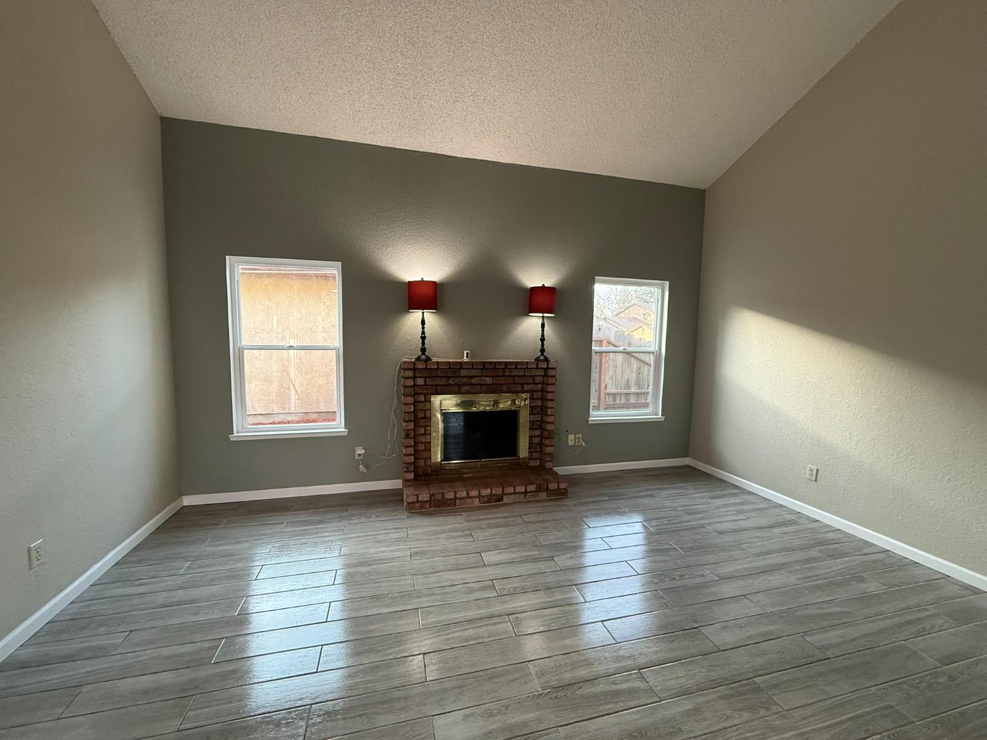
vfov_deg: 85.7
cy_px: 370
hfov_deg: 102.1
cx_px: 494
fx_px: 399
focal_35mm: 14
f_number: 2.2
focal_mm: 2.22
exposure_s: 1/120
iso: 250
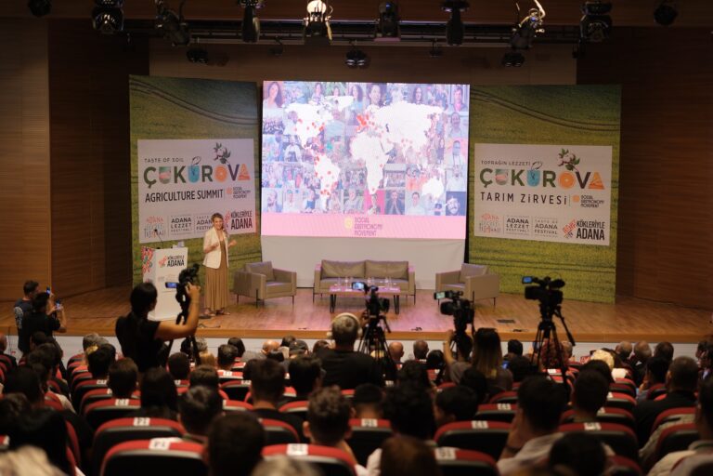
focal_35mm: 50
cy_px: 238
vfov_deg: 27.0
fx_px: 990
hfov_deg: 39.6
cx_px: 356
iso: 400
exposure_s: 1/320
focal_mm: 33
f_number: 1.4
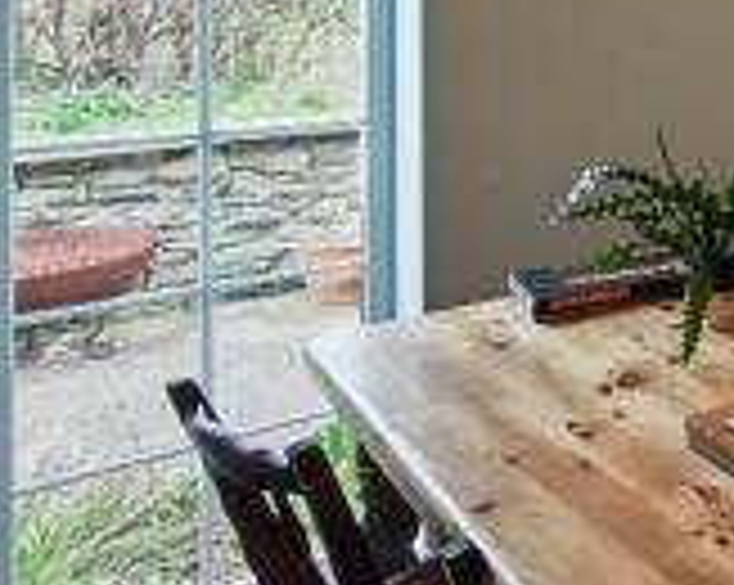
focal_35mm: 42
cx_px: 1308
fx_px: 911
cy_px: -11
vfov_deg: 32.5
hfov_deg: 22.9
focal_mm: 1.82
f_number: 2
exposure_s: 1/50
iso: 100
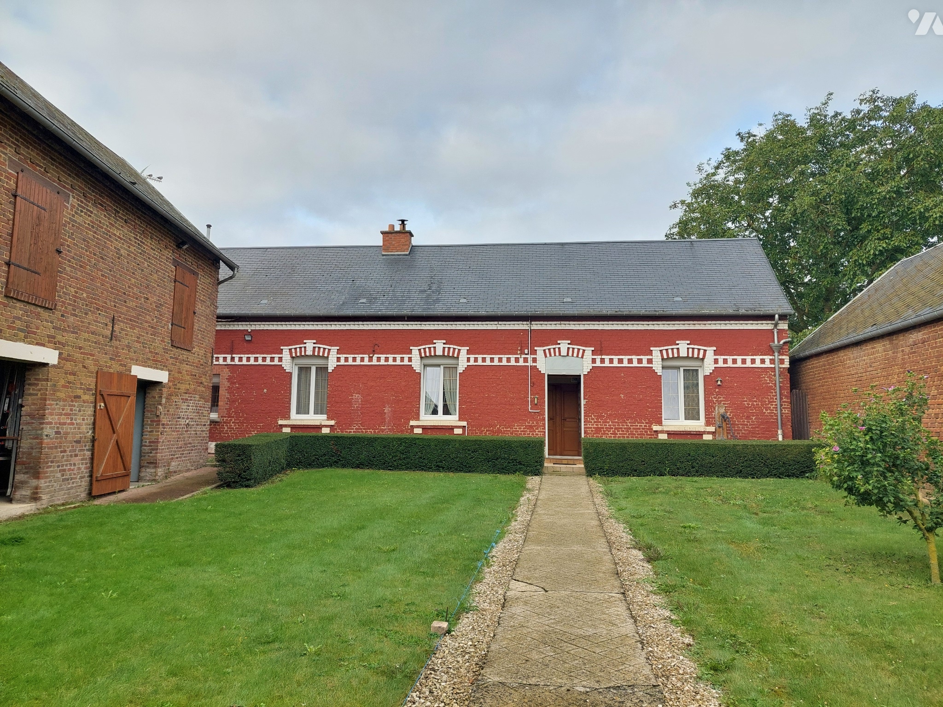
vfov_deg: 54.9
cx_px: 472
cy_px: 354
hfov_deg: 69.4
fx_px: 681
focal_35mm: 25
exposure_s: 1/409
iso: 40
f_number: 1.8
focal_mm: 5.23
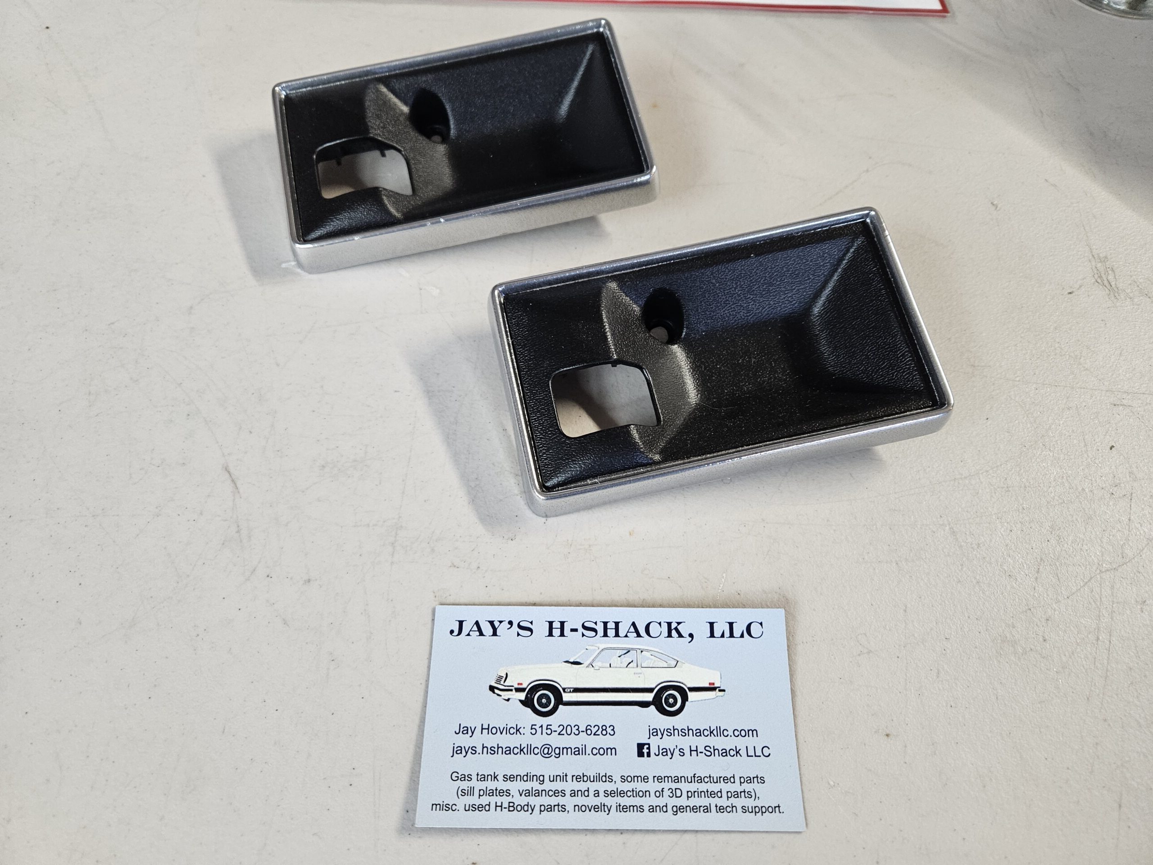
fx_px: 766
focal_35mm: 23
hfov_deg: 73.9
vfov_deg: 58.9
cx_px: 576
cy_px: 432
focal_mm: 5.4
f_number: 1.8
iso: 320
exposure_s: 1/120
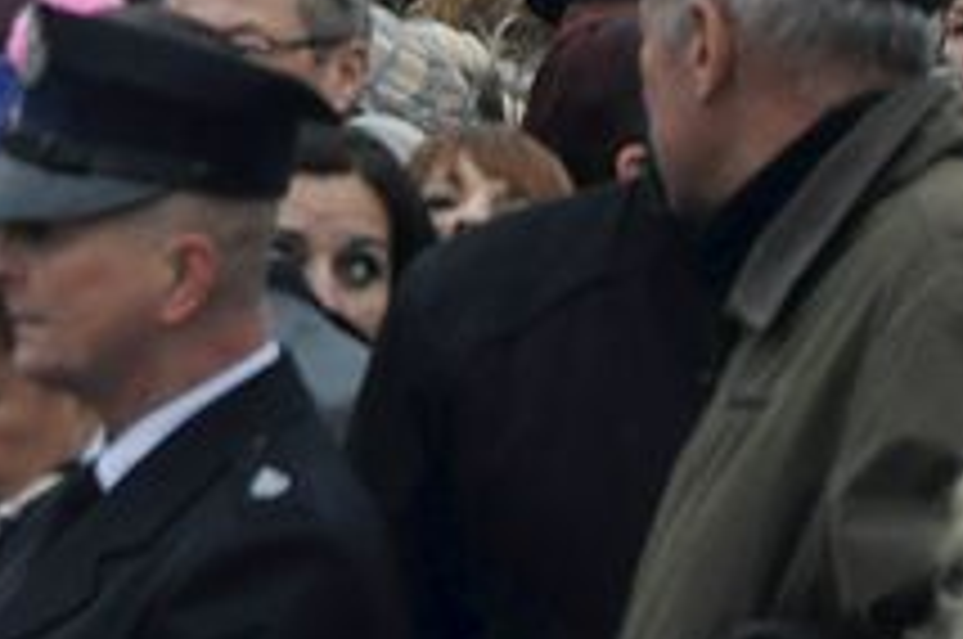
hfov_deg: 3.3
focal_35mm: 625
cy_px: -367
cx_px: -580
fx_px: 16693
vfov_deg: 2.2
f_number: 6.3
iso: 800
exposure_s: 1/640
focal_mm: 105
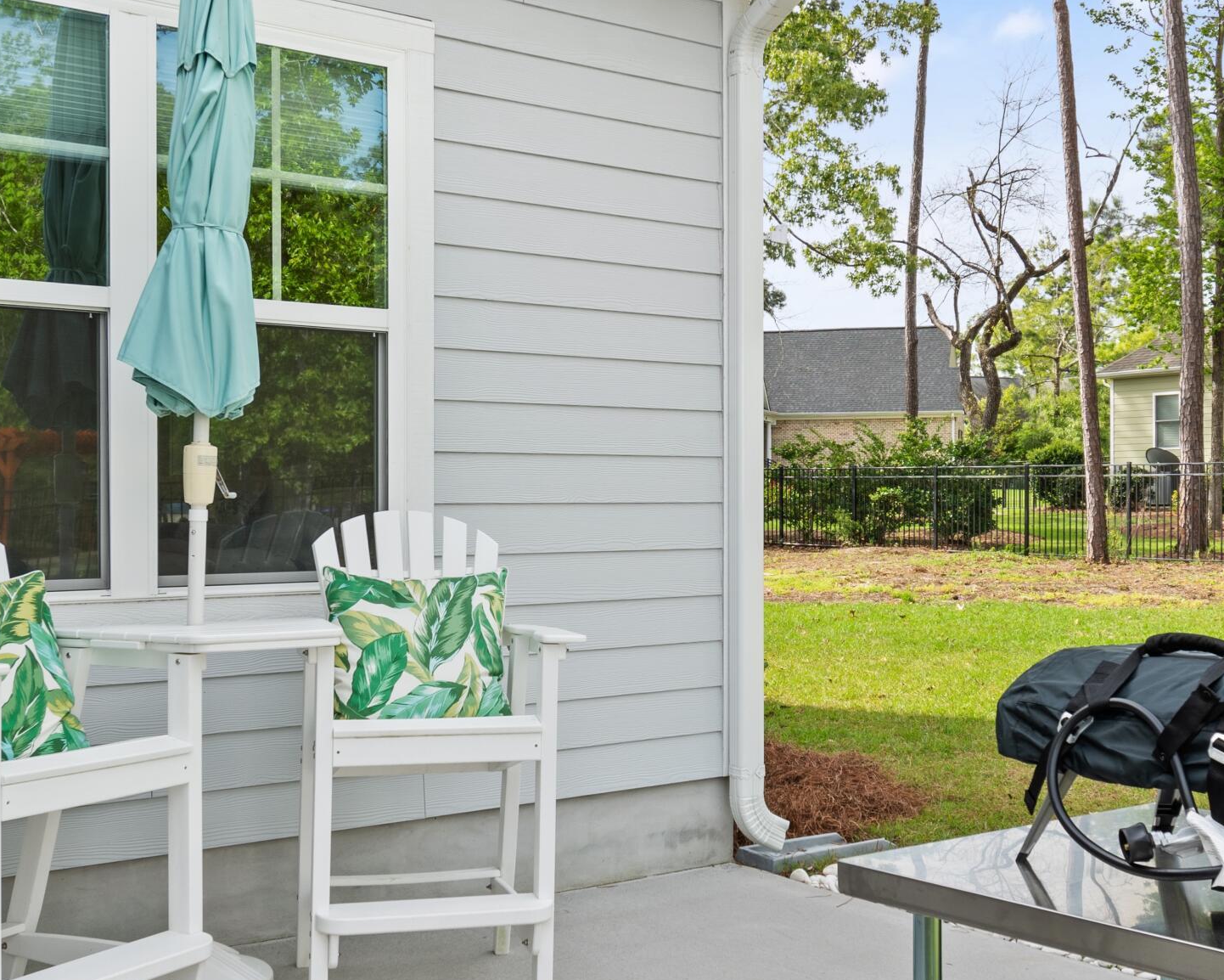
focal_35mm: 41
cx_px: 652
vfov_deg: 36.5
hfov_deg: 44.8
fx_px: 1485
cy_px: 510
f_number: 5.3
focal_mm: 14
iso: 100
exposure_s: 1/125
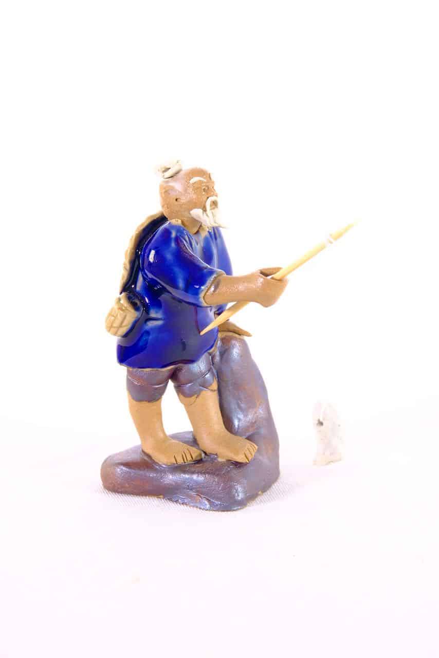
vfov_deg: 9.5
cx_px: 220
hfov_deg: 6.4
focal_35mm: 216
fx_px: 3949
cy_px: 329
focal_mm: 143.9
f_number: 11
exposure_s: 1/20
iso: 800
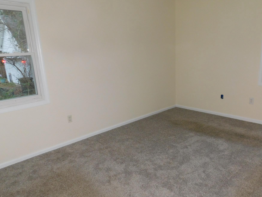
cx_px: 146
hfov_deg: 63.2
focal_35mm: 28
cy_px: 105
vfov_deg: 49.7
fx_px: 212
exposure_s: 1/30
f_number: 3
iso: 200
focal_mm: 4.1
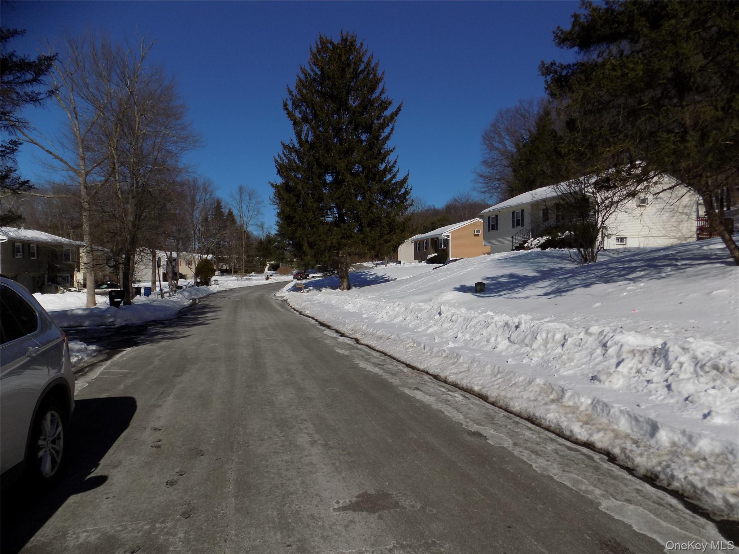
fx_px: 491
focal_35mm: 23
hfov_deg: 73.9
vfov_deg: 58.9
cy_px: 277
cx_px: 370
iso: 80
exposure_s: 1/320
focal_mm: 4
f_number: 9.9
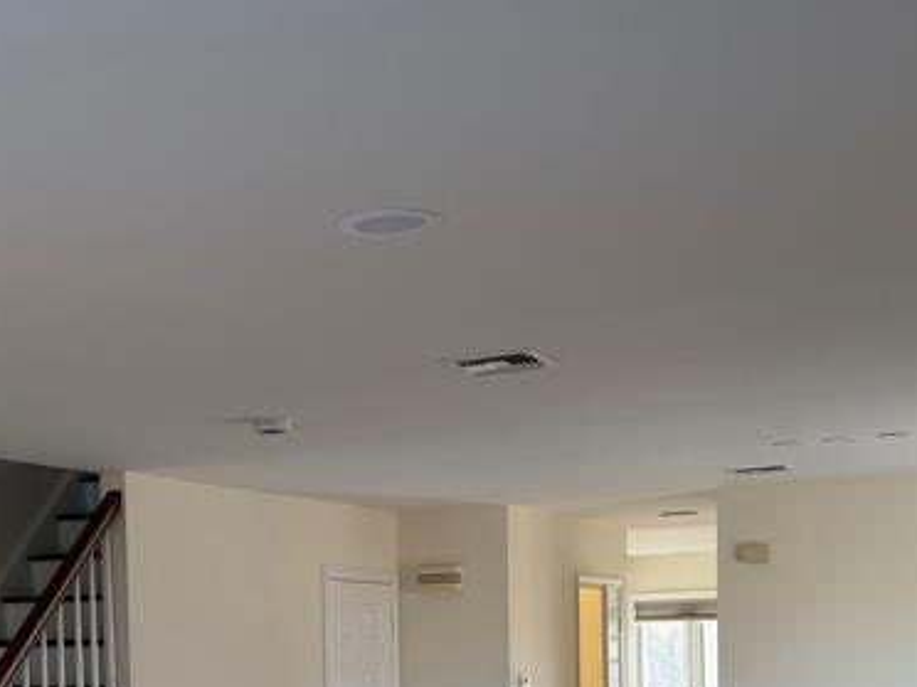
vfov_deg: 21.4
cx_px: 264
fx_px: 1748
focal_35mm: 66
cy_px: 702
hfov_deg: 29.1
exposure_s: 1/121
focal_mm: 6.76
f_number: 1.78
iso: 100
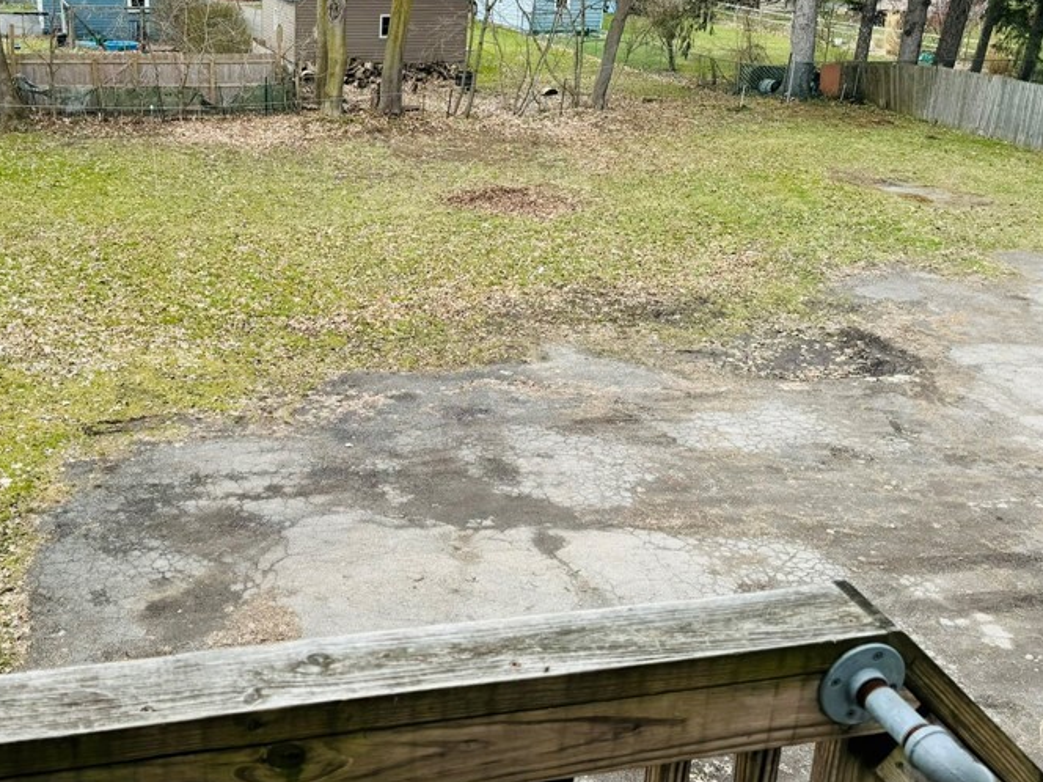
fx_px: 1115
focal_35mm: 37
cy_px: 311
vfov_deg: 38.5
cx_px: 322
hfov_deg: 49.0
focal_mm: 6.86
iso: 80
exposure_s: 1/1261
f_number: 1.78
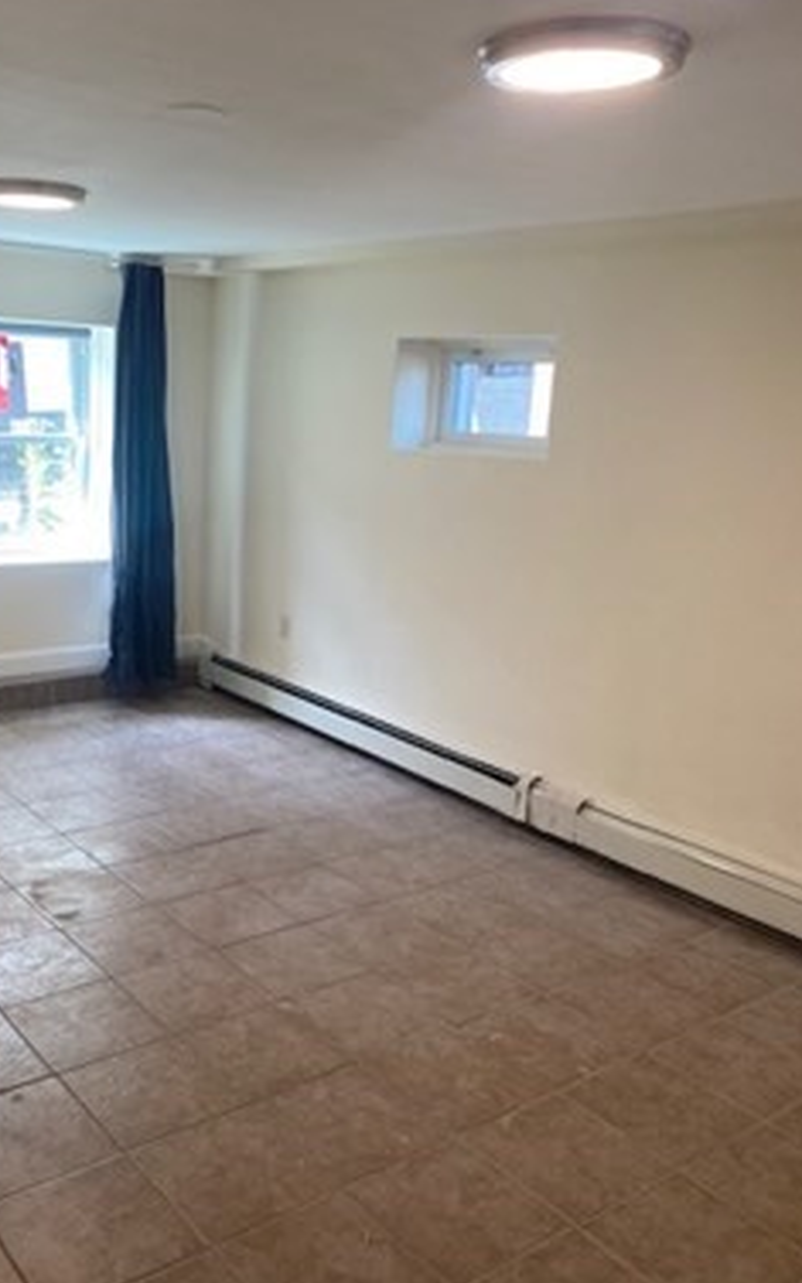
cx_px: 253
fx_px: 1154
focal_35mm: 33
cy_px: 607
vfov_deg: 58.1
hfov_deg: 37.8
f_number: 1.8
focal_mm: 4.25
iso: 80
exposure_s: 1/120
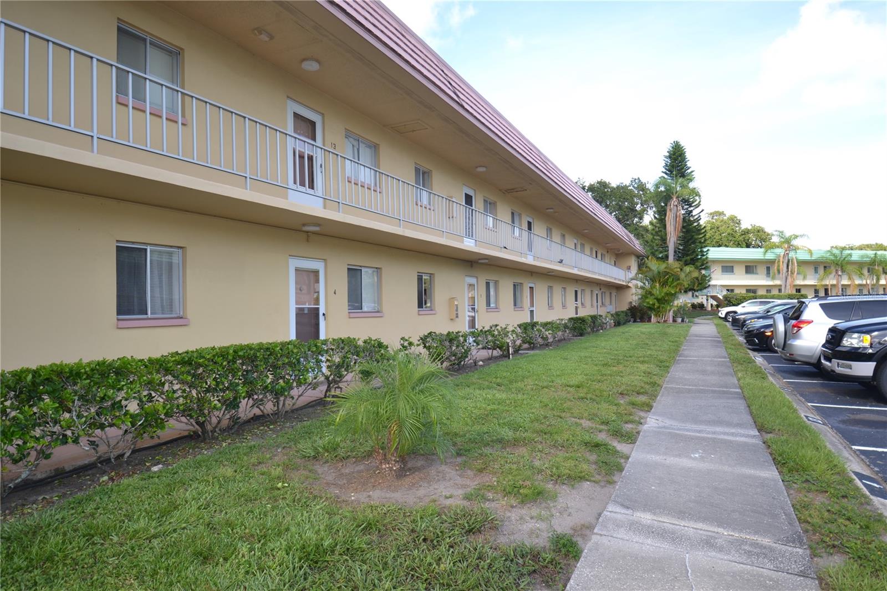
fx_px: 517
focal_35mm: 21
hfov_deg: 81.2
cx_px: 444
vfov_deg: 59.5
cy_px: 296
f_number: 4.5
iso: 100
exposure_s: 1/200
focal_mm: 14
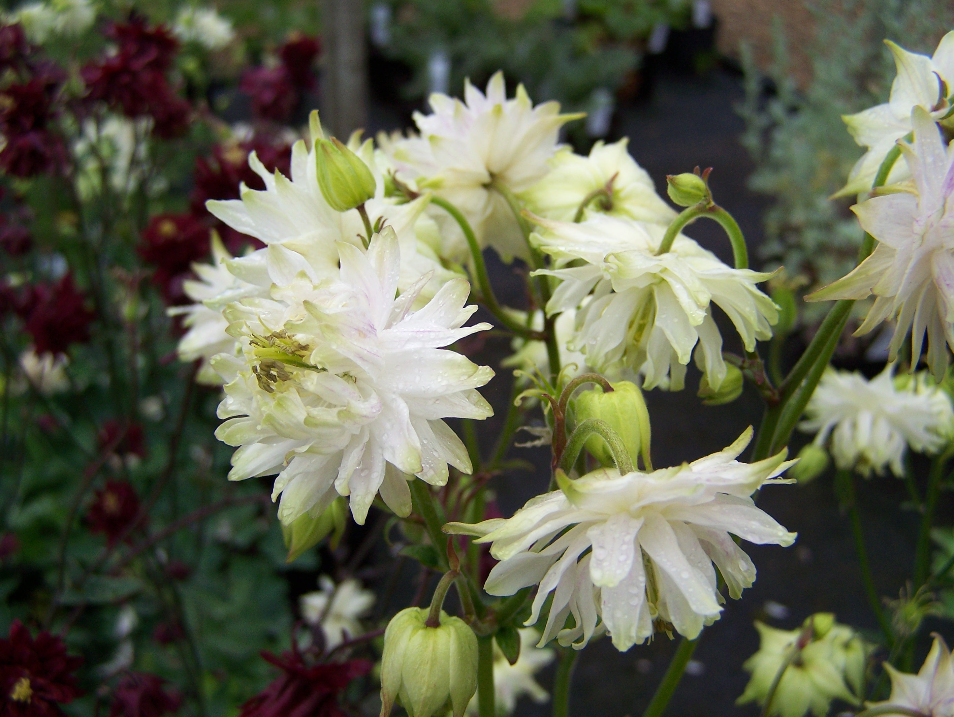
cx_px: 477
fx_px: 1048
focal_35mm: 38
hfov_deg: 48.9
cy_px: 358
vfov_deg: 37.8
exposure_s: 1/500
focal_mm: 6.3
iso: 80
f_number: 2.8
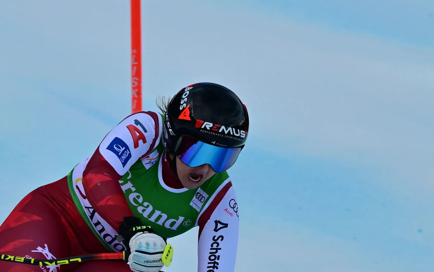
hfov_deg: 1.6
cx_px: -7
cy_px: 294
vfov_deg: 1.0
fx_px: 15544
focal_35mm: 1314
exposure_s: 1/3200
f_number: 5
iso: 320
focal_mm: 400
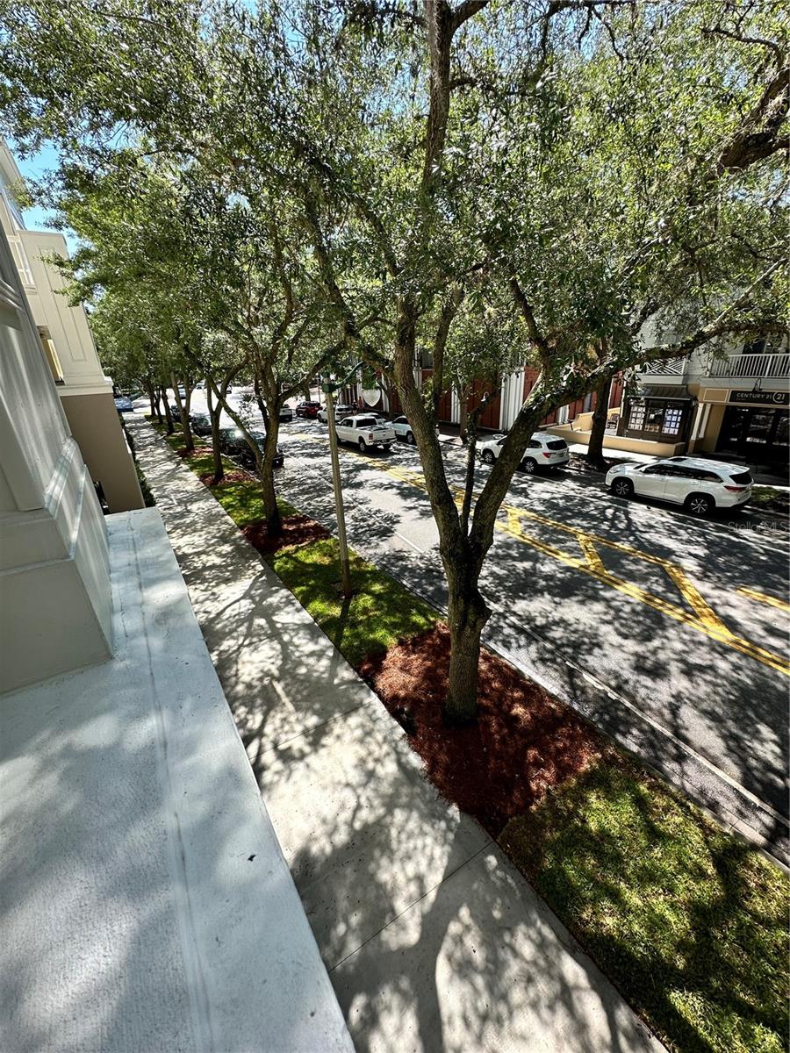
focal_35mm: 14
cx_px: 395
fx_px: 426
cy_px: 526
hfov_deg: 85.7
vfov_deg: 102.1
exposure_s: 1/496
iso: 40
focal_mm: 2.22
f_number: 2.2
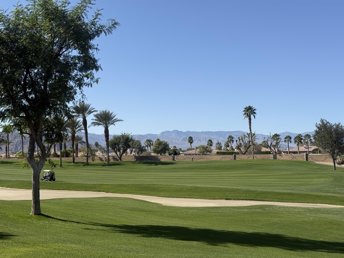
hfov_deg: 39.7
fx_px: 477
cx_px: 172
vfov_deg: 30.3
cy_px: 129
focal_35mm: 48
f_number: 1.78
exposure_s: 1/5587
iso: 64
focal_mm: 6.76
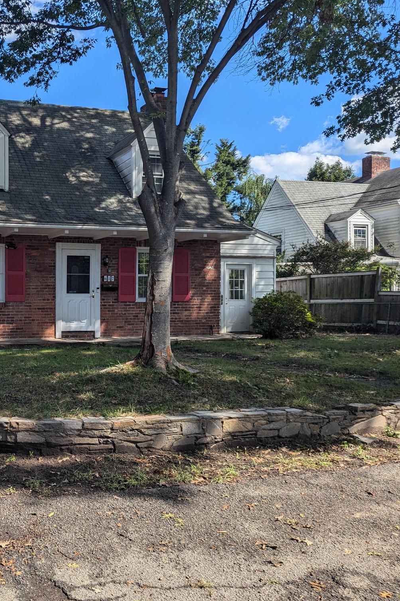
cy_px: 307
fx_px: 567
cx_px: 23
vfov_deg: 55.8
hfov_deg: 36.0
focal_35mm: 34
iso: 46
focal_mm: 6.81
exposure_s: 1/1639
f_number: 1.85
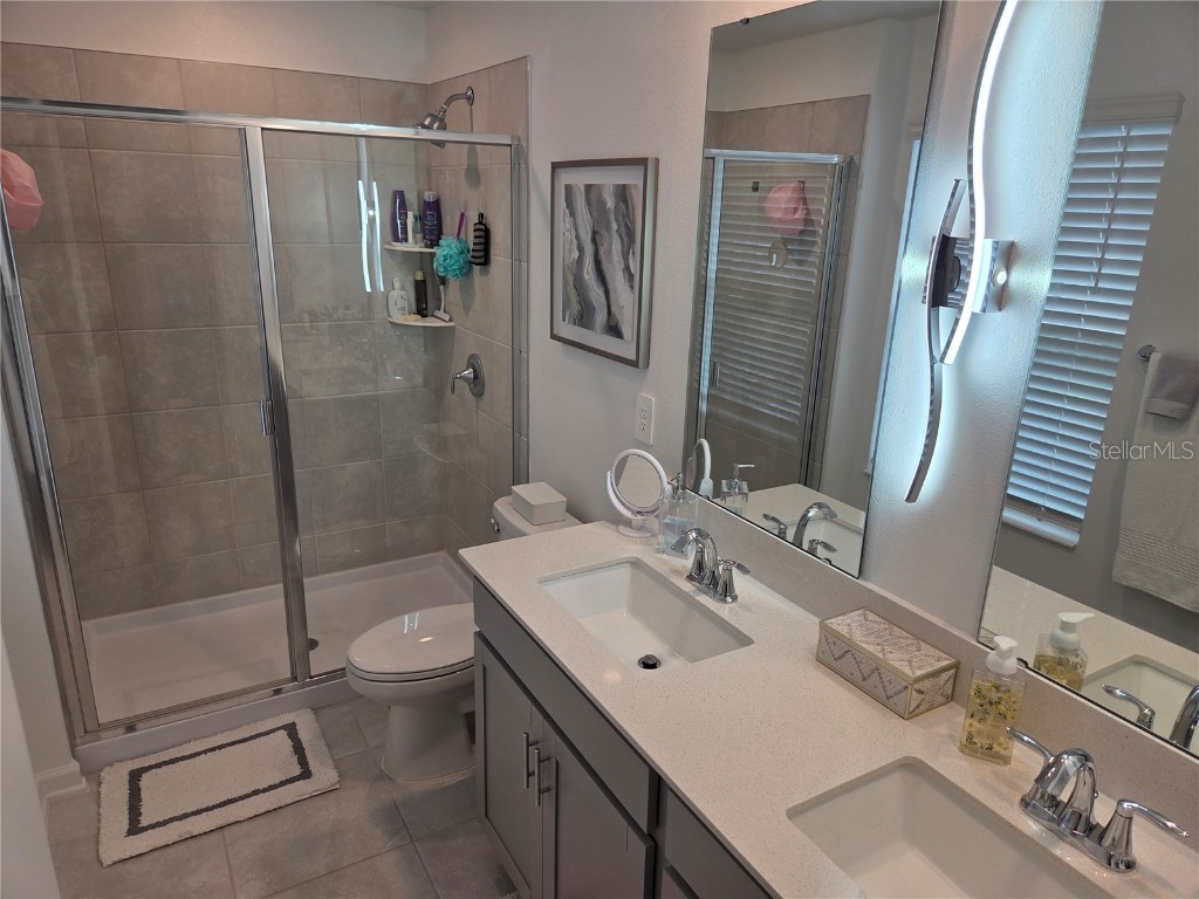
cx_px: 600
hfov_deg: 73.9
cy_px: 450
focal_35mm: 23
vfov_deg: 58.9
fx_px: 797
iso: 32
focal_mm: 5.4
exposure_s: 1/120
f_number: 1.8
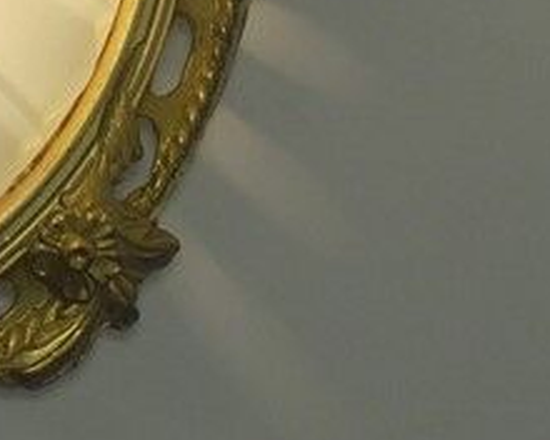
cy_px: -116
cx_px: -310
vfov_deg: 10.0
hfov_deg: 12.0
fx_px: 2474
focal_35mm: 152
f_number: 4.2
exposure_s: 1/250
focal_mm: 6.9
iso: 100
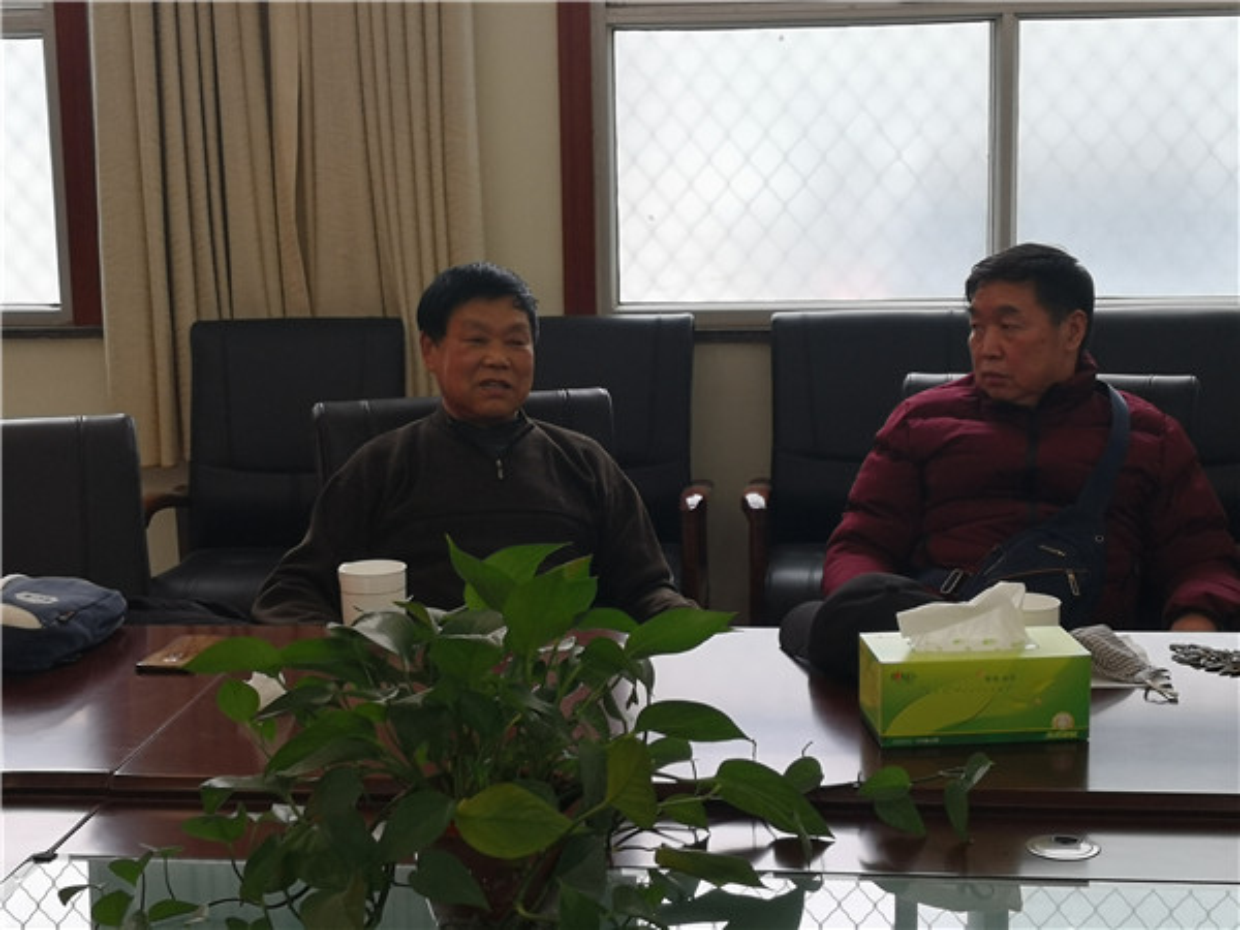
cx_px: 620
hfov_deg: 35.5
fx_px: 1934
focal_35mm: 54
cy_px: 465
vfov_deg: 27.0
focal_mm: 3.95
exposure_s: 1/60
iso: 50
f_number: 1.6
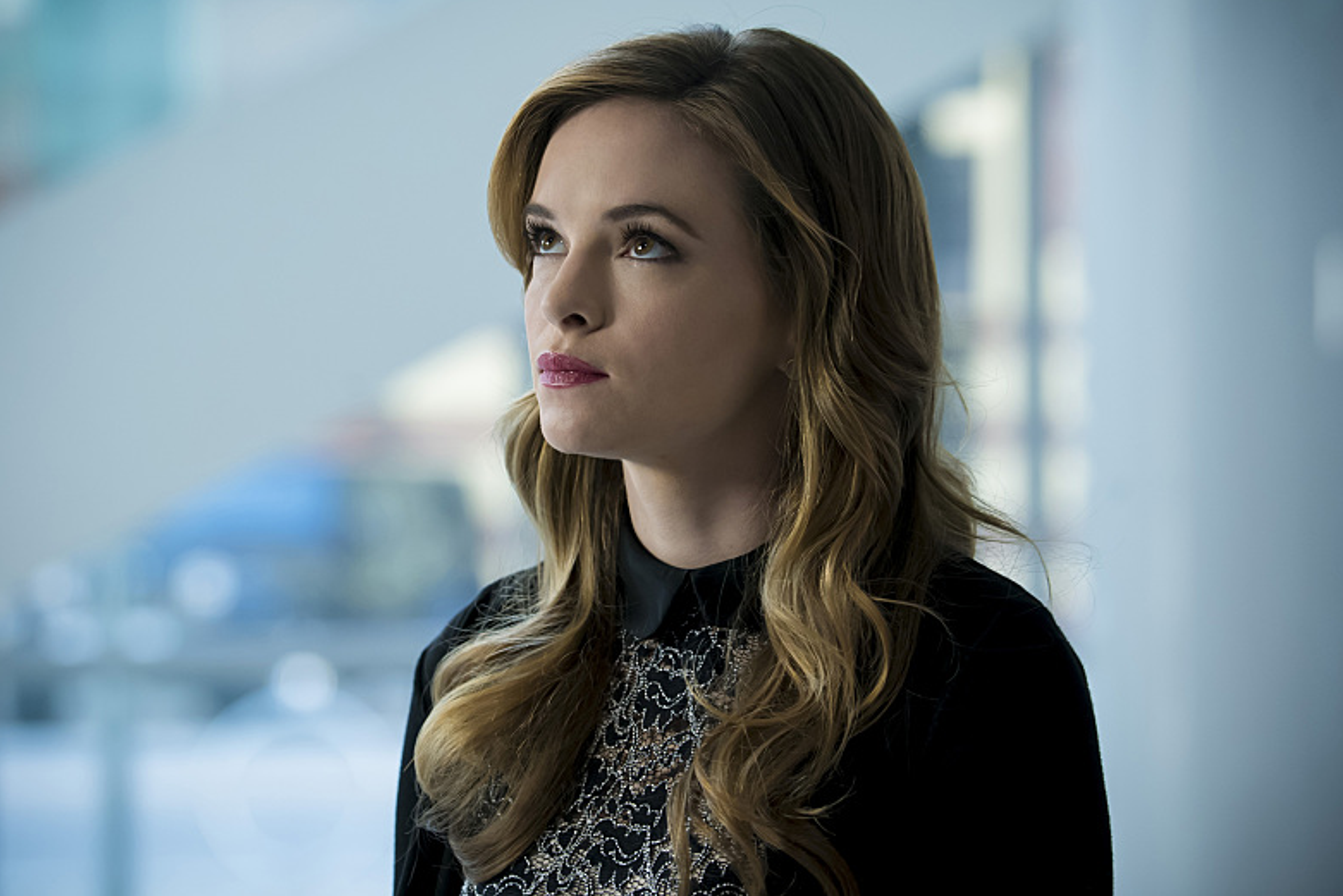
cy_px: 440
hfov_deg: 12.2
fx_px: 6268
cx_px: 671
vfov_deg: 8.2
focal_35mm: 168
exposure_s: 1/400
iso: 2000
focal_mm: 164
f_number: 5
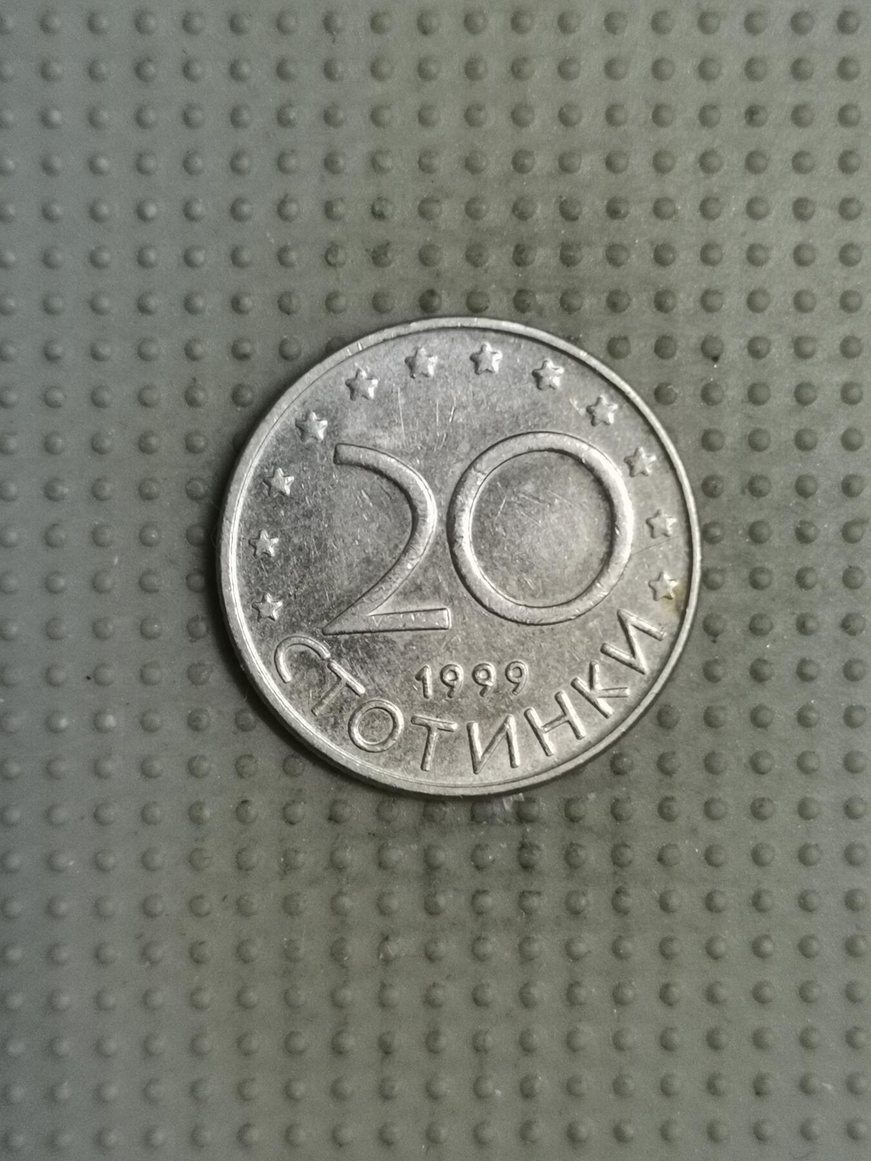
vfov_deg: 36.8
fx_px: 1745
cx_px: 436
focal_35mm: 52
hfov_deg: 28.0
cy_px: 580
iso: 400
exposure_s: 1/25.7
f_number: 1.8
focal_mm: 4.75
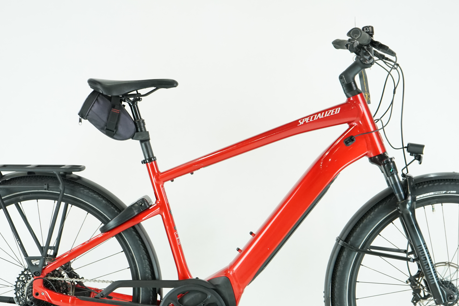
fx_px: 1020
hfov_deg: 25.4
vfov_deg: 17.0
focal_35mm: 80
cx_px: 243
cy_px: 199
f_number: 5.6
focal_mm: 55
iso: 2000
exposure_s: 1/200
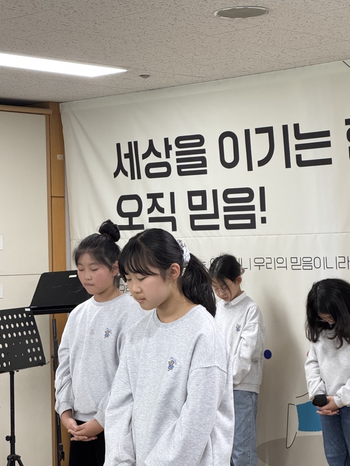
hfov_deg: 16.2
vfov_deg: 21.5
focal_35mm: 91
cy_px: 262
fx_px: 1227
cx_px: 169
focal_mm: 9
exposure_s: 1/60
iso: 320
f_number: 2.8
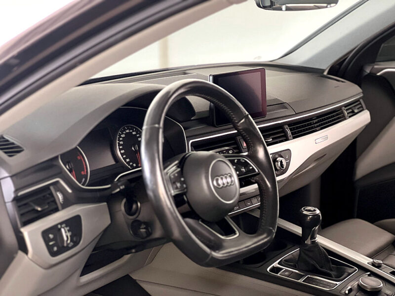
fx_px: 879
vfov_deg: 19.1
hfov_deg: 25.3
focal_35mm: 77
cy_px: 148
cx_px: 198
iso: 160
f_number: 2.8
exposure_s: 1/40
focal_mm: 9
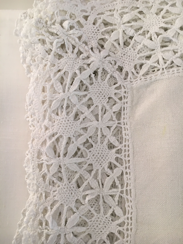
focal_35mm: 29
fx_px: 204
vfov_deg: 61.7
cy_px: 122
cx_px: 92
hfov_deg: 48.2
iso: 64
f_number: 2.2
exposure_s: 1/33
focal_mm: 4.15
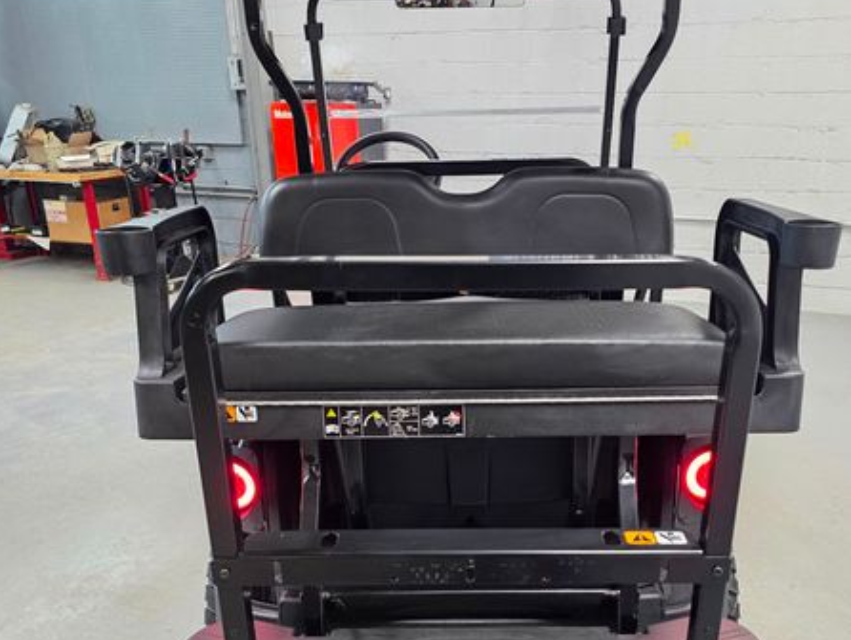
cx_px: 477
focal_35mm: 33
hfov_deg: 55.2
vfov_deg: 42.3
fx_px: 812
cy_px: 437
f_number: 1.7
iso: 200
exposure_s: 1/120
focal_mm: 6.3
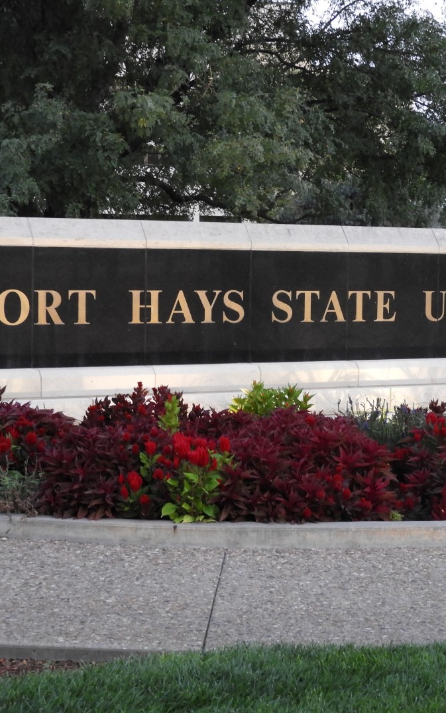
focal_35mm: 78
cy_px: 357
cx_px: 299
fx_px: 1516
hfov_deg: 16.7
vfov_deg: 26.5
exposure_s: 1/30
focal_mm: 9.9
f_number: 4
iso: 400
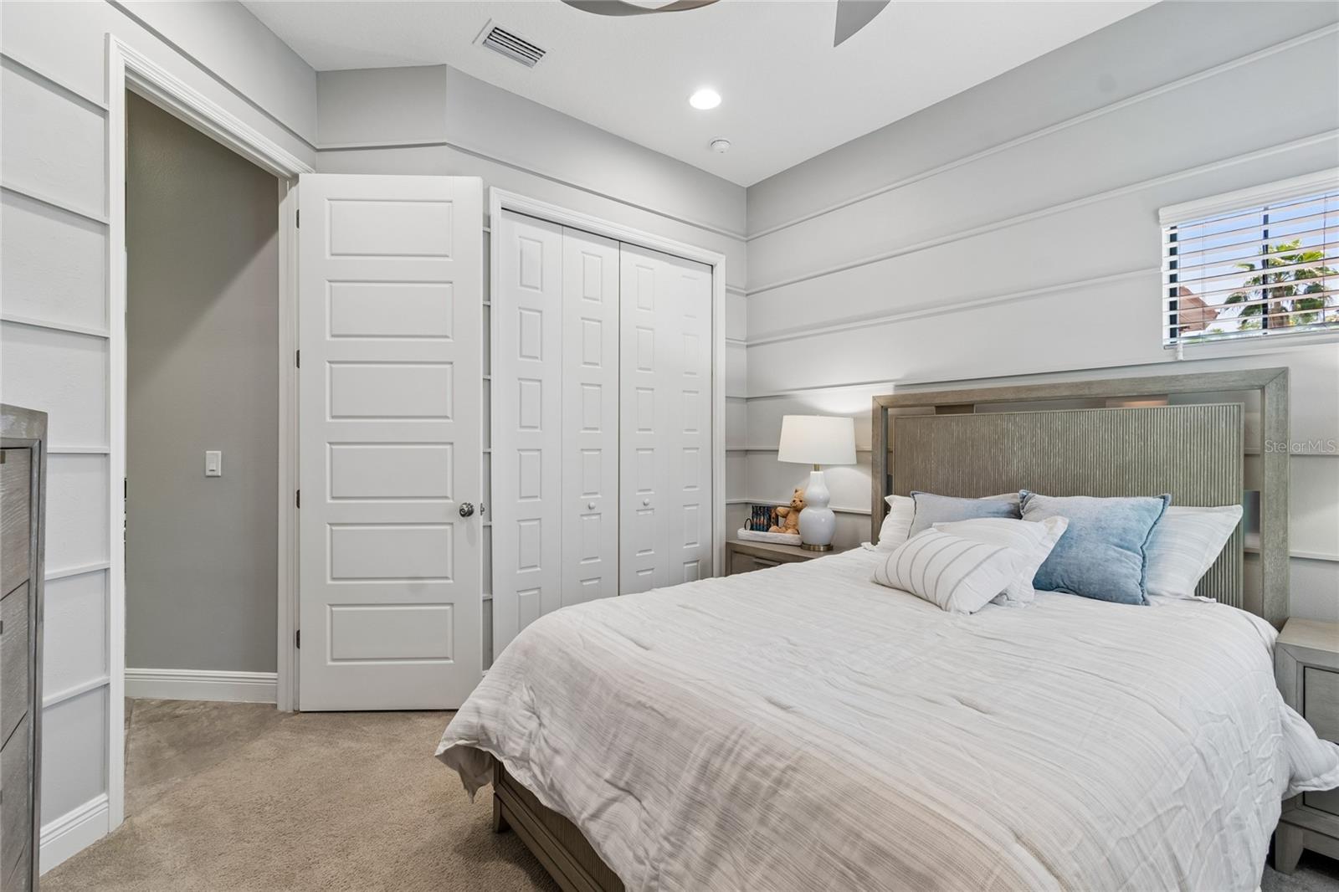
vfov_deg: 77.3
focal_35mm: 15
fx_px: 558
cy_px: 446
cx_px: 670
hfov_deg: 100.4
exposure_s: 1/2.5
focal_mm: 10
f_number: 7.1
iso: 100
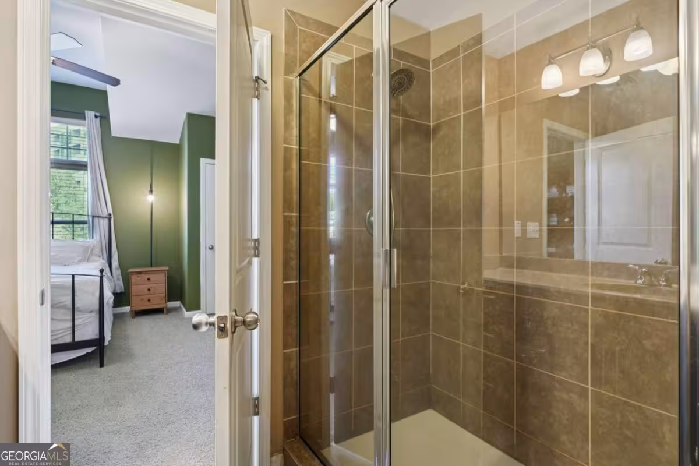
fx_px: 330
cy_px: 233
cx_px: 350
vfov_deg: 70.4
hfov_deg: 93.3
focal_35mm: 17
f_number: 7.1
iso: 400
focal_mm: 17
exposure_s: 1/2.5
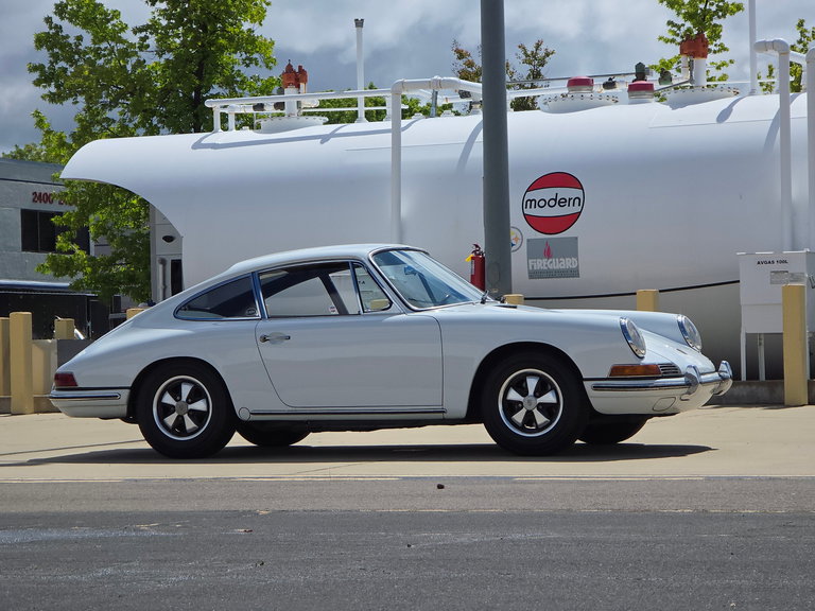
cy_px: 306
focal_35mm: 115
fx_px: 2708
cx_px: 408
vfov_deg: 12.9
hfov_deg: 17.1
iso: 64
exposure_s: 1/2657
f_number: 3.4
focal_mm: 18.6
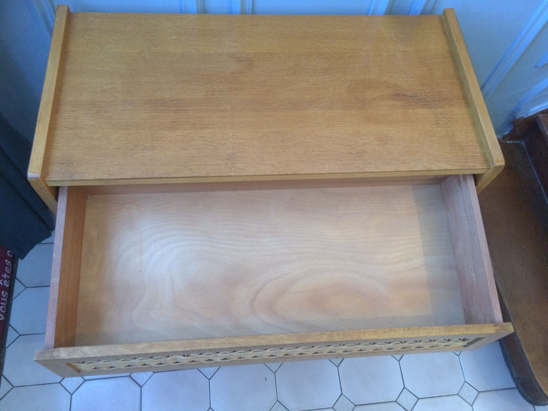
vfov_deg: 48.2
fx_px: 459
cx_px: 274
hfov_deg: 61.7
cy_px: 206
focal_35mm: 29
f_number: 2.2
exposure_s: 1/17
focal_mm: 4.15
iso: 320
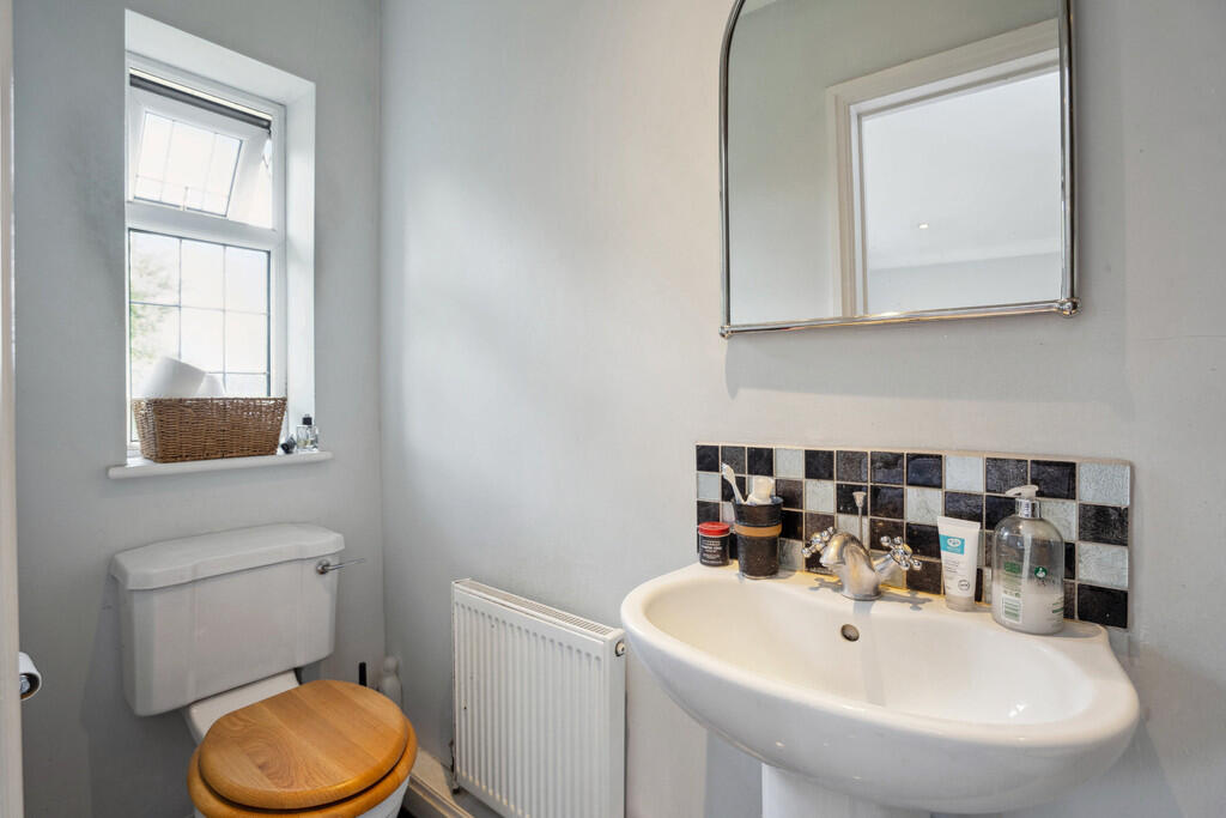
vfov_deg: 73.8
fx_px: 545
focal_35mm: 16
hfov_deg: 96.7
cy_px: 409
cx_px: 613
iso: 400
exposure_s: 1/25
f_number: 5.6
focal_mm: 16
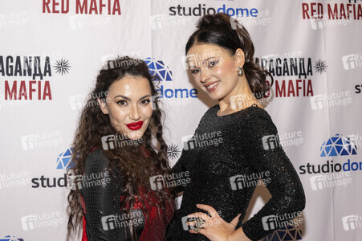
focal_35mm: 45
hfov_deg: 43.6
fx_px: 452
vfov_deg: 29.8
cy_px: 120
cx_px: 181
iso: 800
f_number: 5.6
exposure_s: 1/200
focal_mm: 45
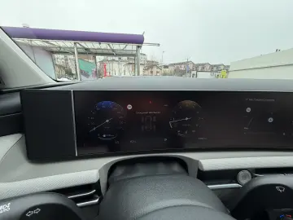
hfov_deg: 102.1
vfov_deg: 85.7
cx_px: 146
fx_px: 119
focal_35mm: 14
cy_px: 110
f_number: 2.2
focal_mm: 2.22
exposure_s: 1/502
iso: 64
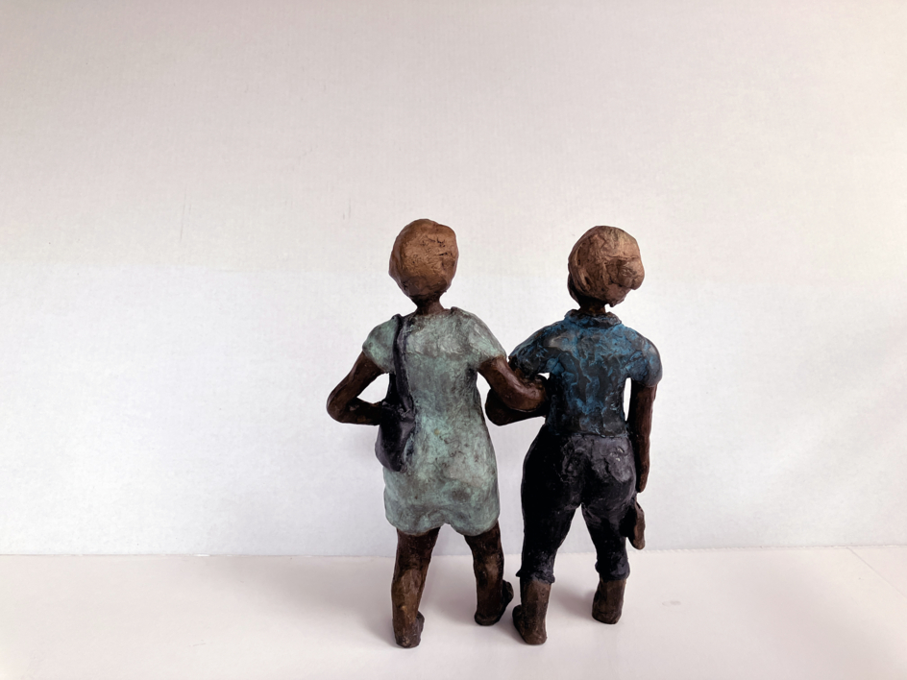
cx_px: 454
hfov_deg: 63.4
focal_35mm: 28
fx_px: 734
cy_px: 340
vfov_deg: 49.7
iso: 32
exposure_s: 1/100
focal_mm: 3.99
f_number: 1.8
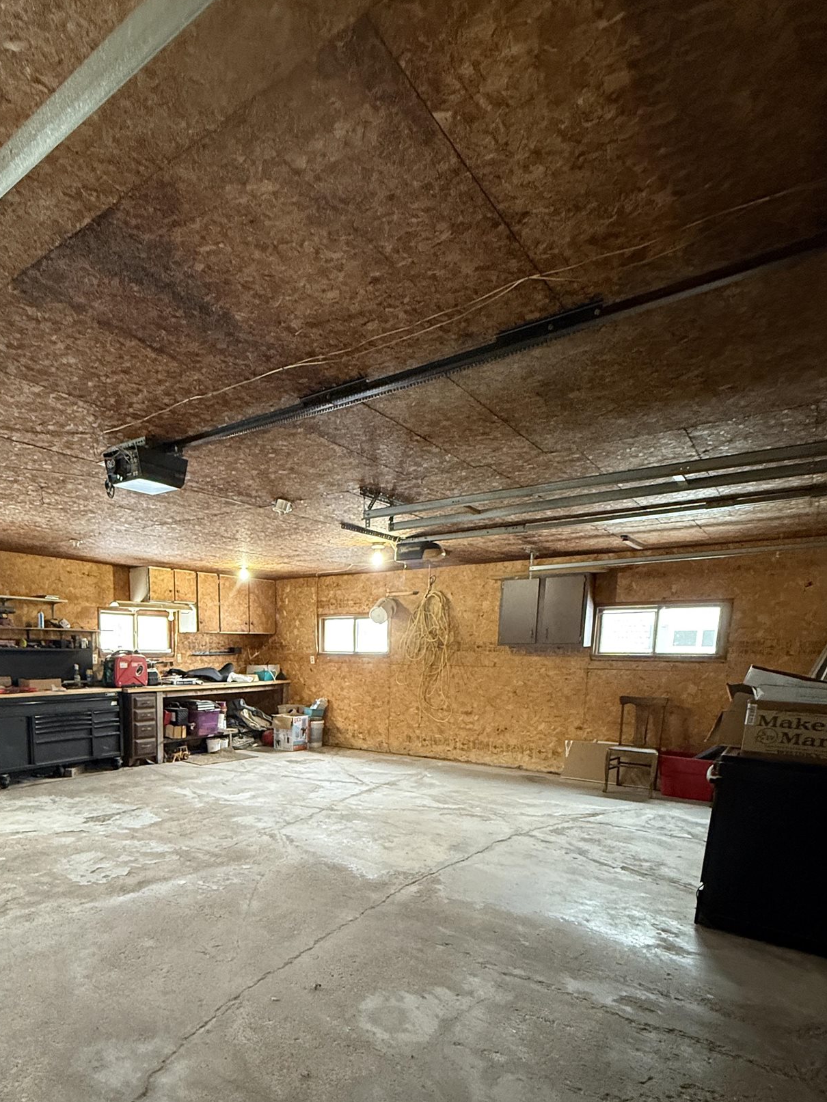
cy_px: 751
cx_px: 265
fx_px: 637
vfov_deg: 78.6
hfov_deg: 64.0
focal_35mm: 20
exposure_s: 1/60
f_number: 2.2
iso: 640
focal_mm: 2.22
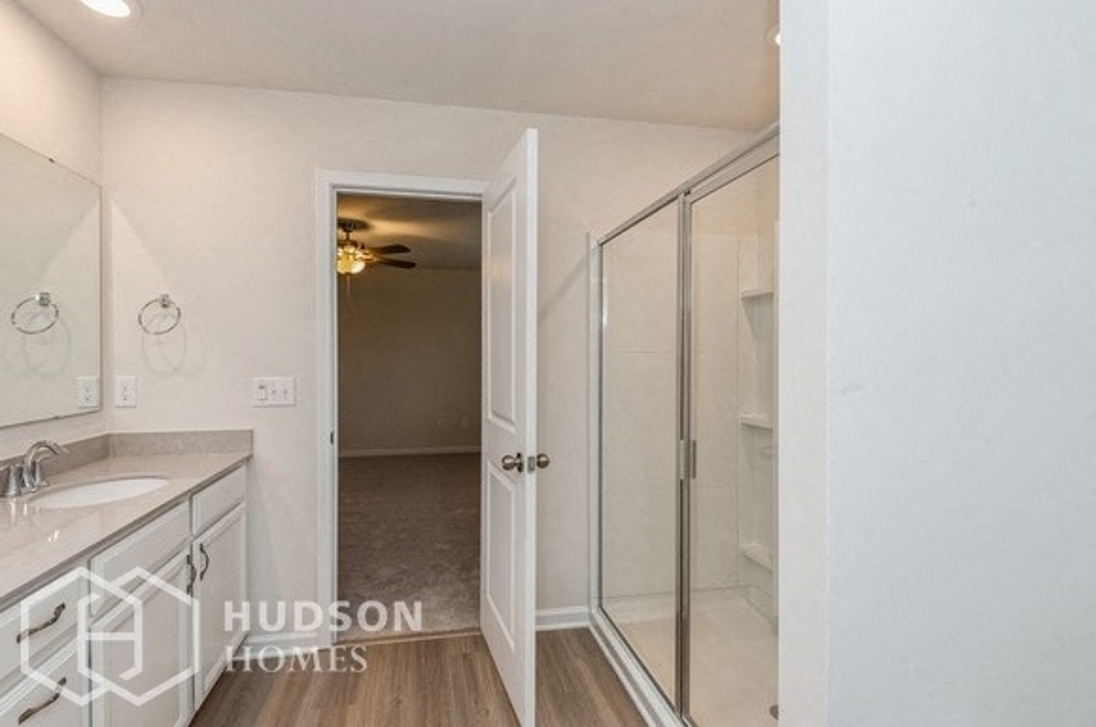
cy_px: 364
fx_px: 486
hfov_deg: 96.8
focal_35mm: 16
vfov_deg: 73.6
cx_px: 548
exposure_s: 1/5
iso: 100
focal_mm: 16
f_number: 10
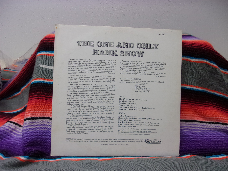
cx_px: 114
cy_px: 86
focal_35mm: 27
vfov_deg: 51.4
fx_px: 178
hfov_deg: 65.3
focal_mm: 4.9
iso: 127
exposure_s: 1/34
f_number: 3
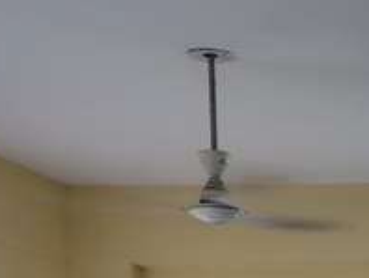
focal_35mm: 126
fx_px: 1345
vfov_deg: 10.5
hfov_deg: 12.8
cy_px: 606
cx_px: 818
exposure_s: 1/50.1
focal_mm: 4.71
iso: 749
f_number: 1.7
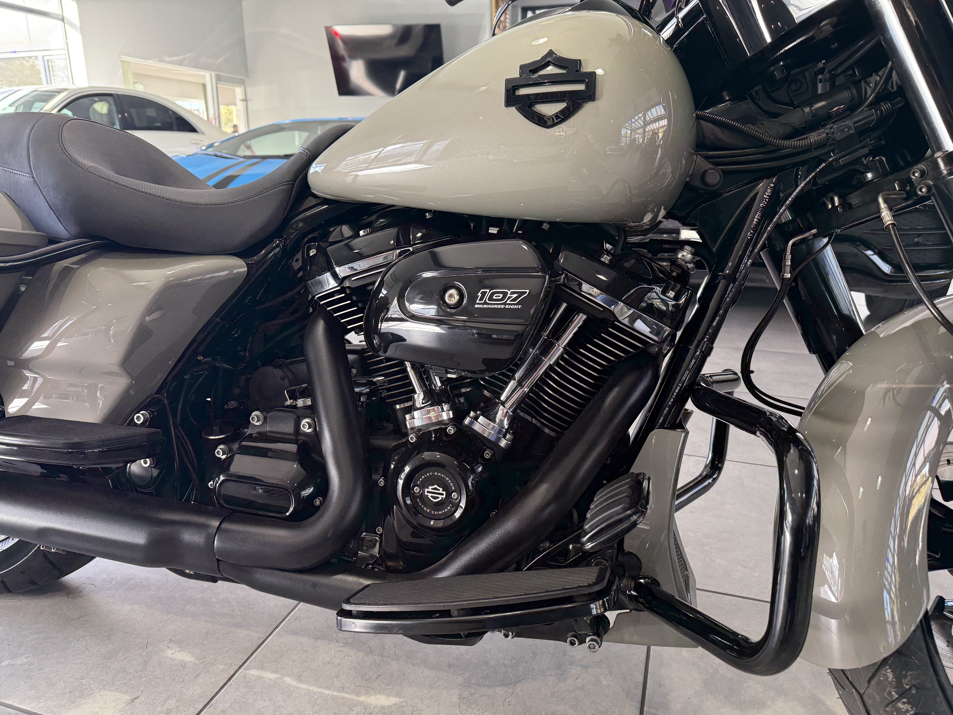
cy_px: 358
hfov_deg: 71.6
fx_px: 661
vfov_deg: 56.8
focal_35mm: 24
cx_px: 476
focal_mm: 6.76
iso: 200
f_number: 1.78
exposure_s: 1/100
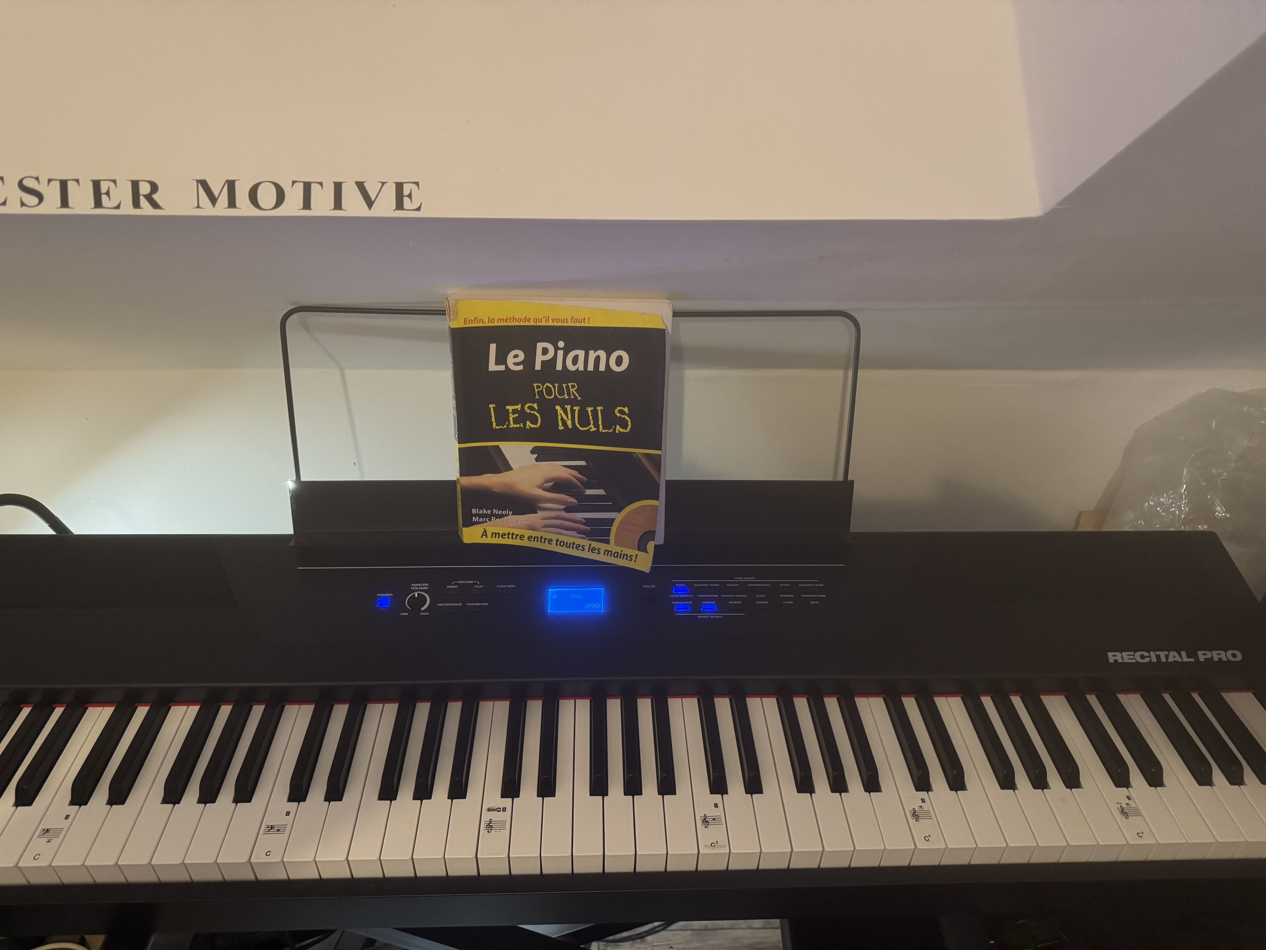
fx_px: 878
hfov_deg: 71.6
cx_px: 633
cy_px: 475
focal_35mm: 24
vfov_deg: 56.8
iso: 800
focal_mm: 6.76
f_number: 1.78
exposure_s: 1/43
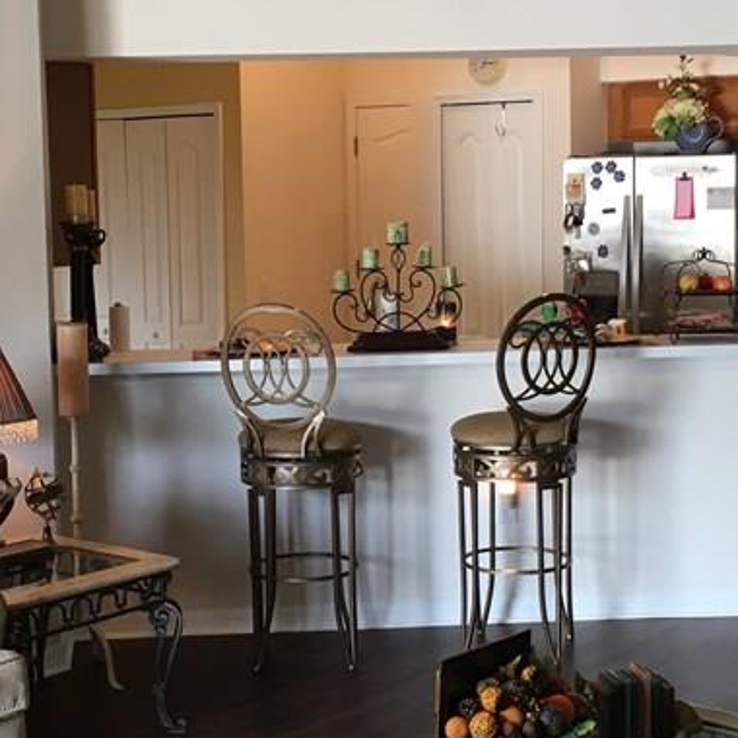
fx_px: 1664
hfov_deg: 25.0
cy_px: 307
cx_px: 322
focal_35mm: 69
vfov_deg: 25.0
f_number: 2.2
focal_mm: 4.15
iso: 64
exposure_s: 1/30
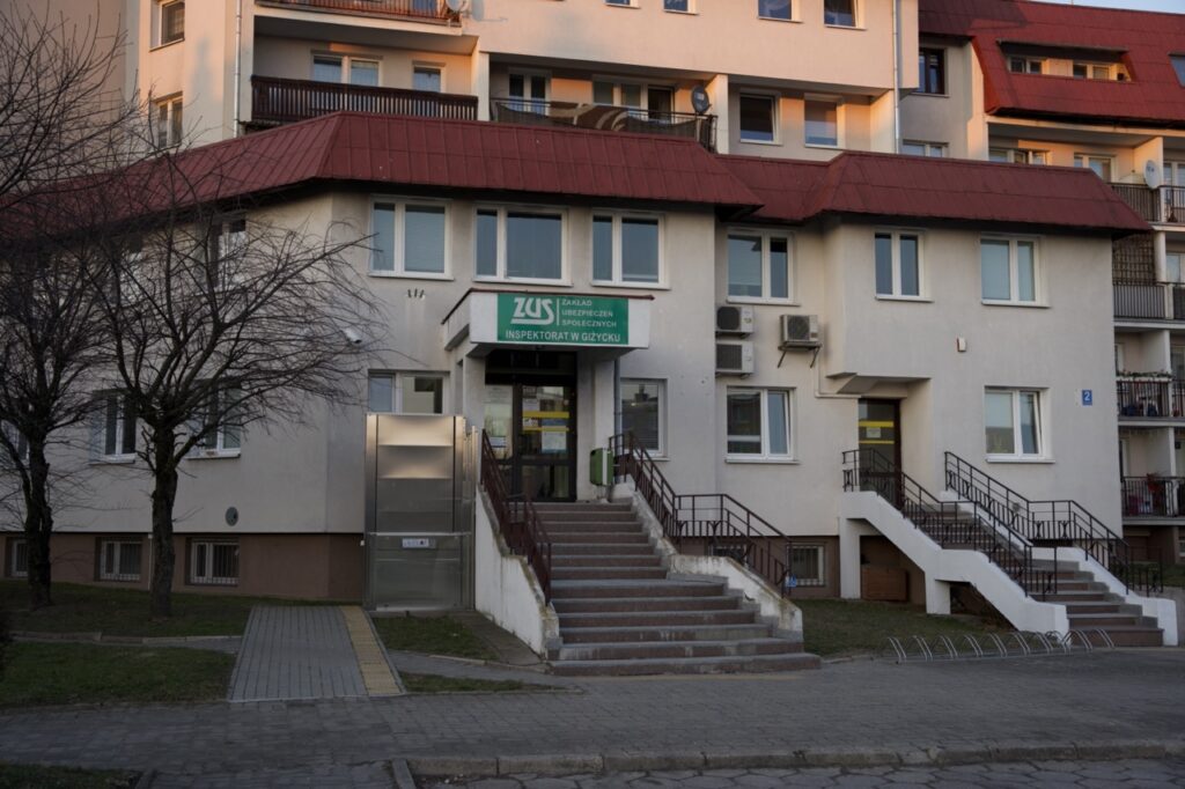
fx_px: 1296
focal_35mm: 39
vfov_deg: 33.9
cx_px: 592
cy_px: 394
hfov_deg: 49.1
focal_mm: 39.4
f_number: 4.5
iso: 200
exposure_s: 1/125
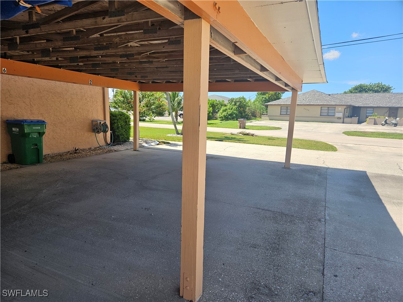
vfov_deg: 58.9
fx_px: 268
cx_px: 202
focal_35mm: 23
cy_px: 151
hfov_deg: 73.9
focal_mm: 5.4
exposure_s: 1/1354
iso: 40
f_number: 1.8
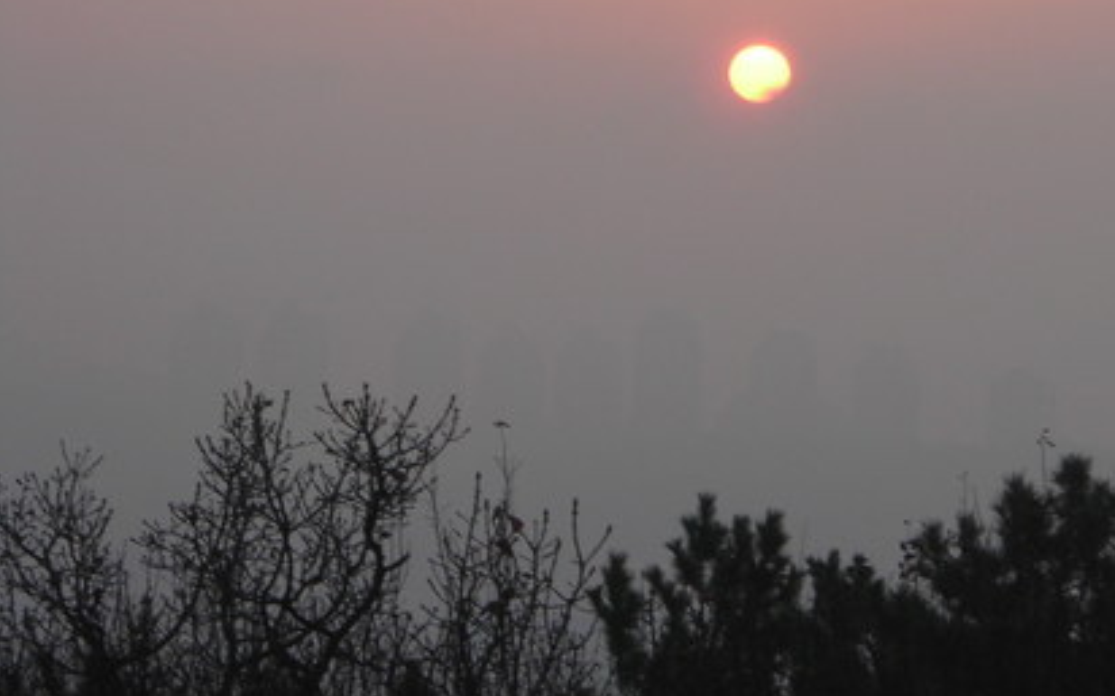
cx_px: 942
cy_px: 12
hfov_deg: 10.0
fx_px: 6347
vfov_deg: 6.3
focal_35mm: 209
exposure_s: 1/51.2
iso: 50
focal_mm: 19.2
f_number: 5.3
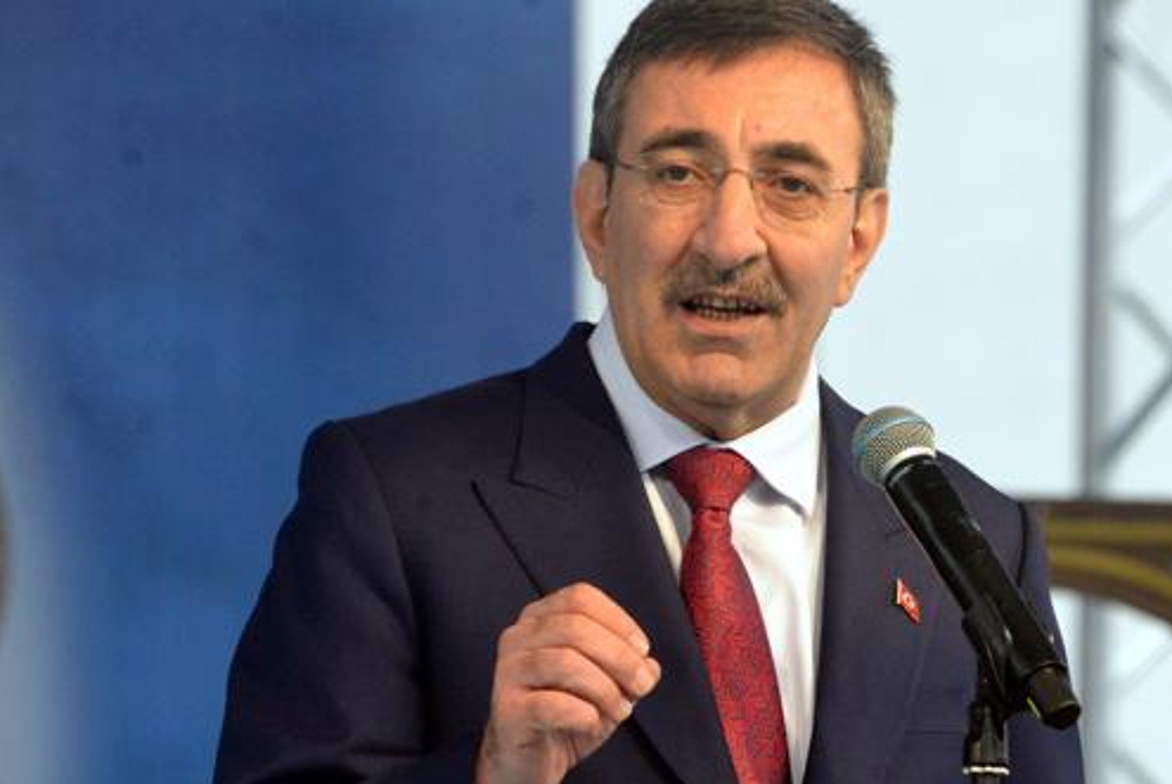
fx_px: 12121
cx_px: 722
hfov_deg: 5.5
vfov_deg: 3.7
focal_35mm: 372
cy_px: 448
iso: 5000
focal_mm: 300
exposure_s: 1/800
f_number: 7.1
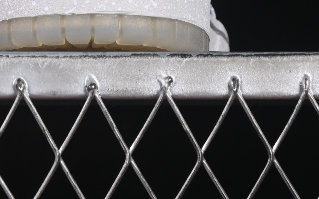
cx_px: -38
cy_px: -215
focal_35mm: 307
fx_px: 2669
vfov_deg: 4.2
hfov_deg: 6.8
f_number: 7.1
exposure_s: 1/80
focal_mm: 50
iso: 160
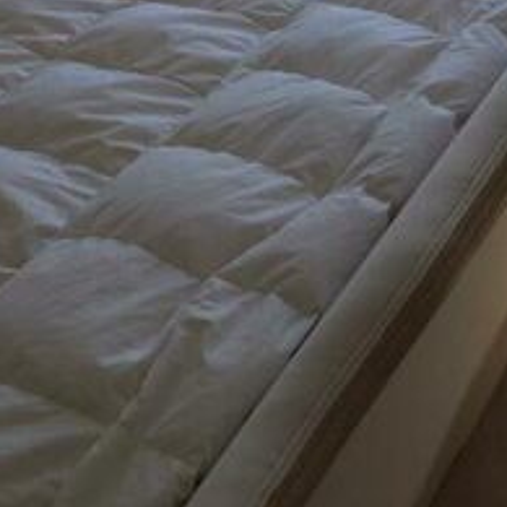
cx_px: 70
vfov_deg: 17.8
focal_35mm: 92
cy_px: -139
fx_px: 1524
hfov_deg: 18.6
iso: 32
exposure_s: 1/873
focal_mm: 4.15
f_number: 2.2
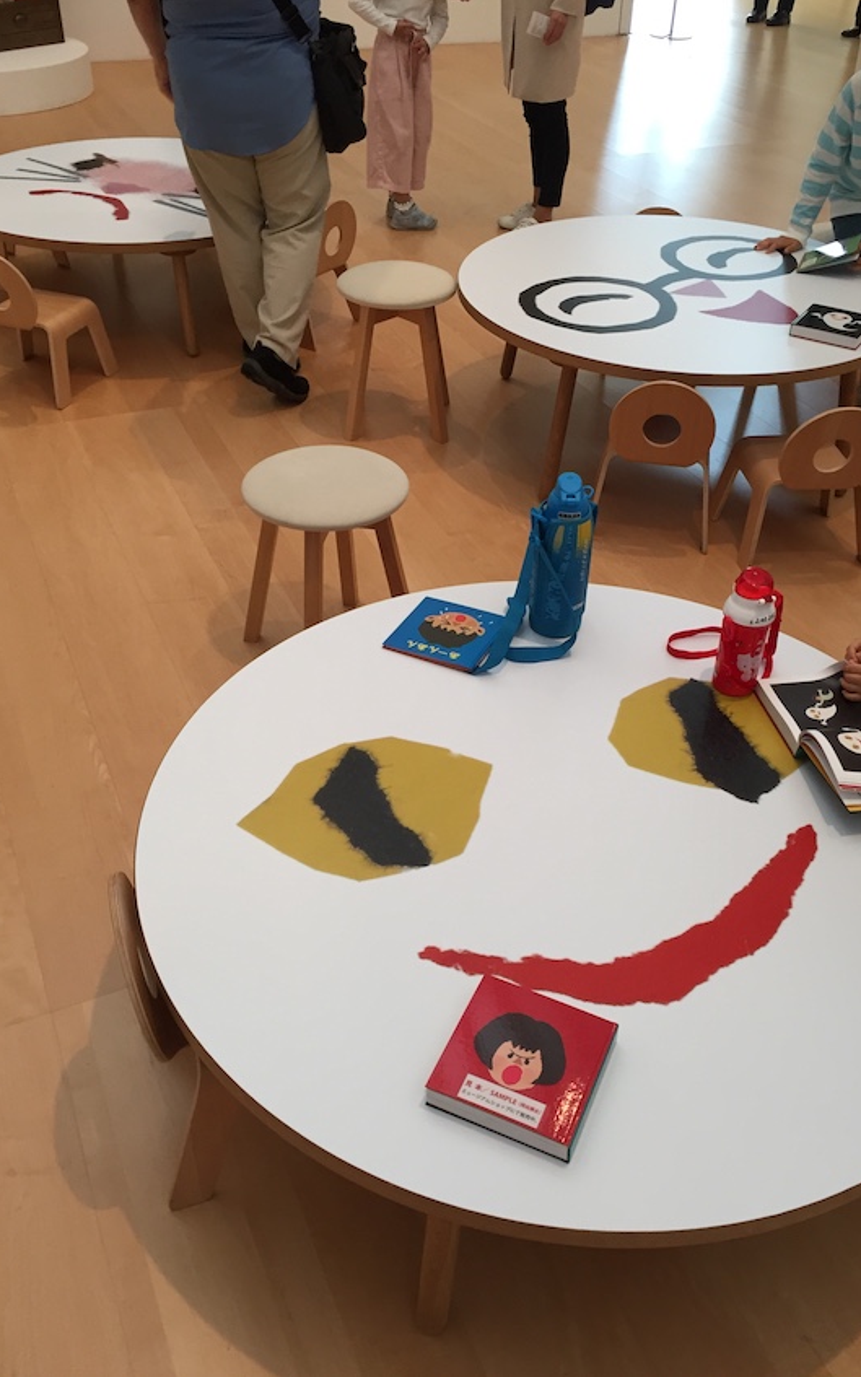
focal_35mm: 31
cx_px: 461
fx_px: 1163
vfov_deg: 61.2
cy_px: 688
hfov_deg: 40.6
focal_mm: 4.15
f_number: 2.2
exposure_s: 1/30
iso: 40
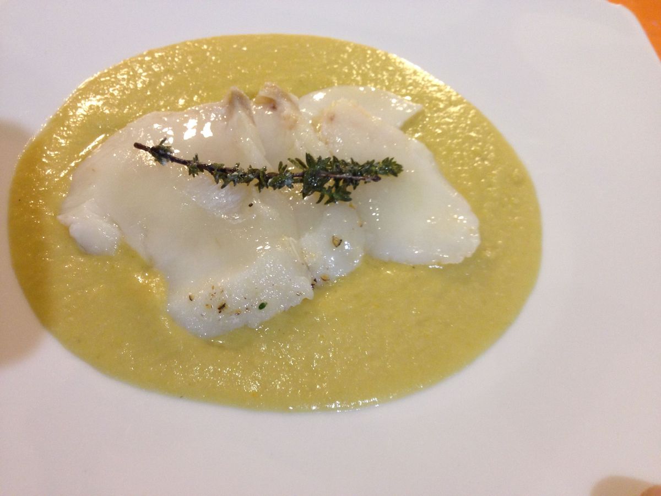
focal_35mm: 33
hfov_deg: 55.4
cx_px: 330
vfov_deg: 42.9
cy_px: 248
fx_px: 630
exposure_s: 1/20
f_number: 2.4
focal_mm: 4.12
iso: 125
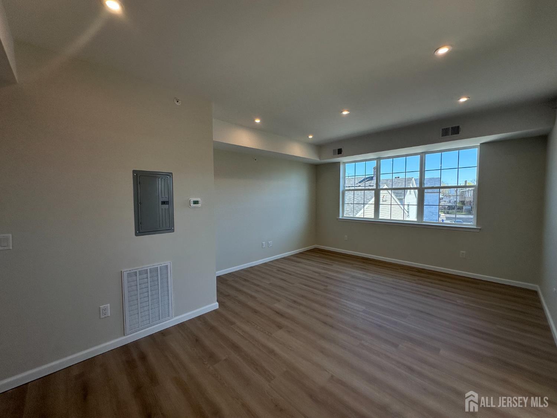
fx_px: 225
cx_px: 278
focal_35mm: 14
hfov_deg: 102.1
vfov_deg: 85.7
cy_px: 209
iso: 40
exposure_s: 1/360
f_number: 2.2
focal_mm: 2.22
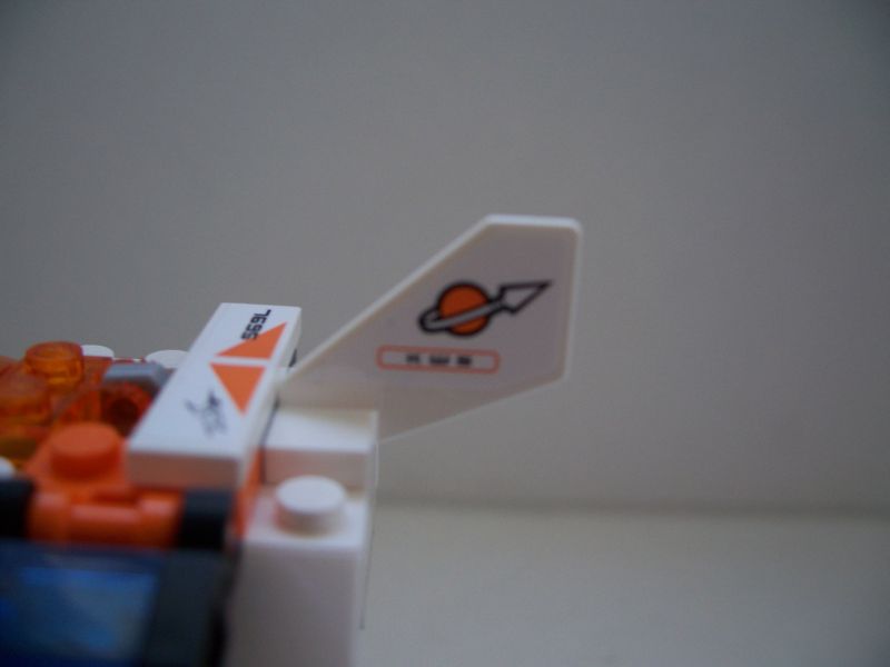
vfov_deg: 38.7
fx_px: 951
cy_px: 334
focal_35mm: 37
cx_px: 445
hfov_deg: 50.1
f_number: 2.8
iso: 160
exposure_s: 1/30
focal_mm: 7.8
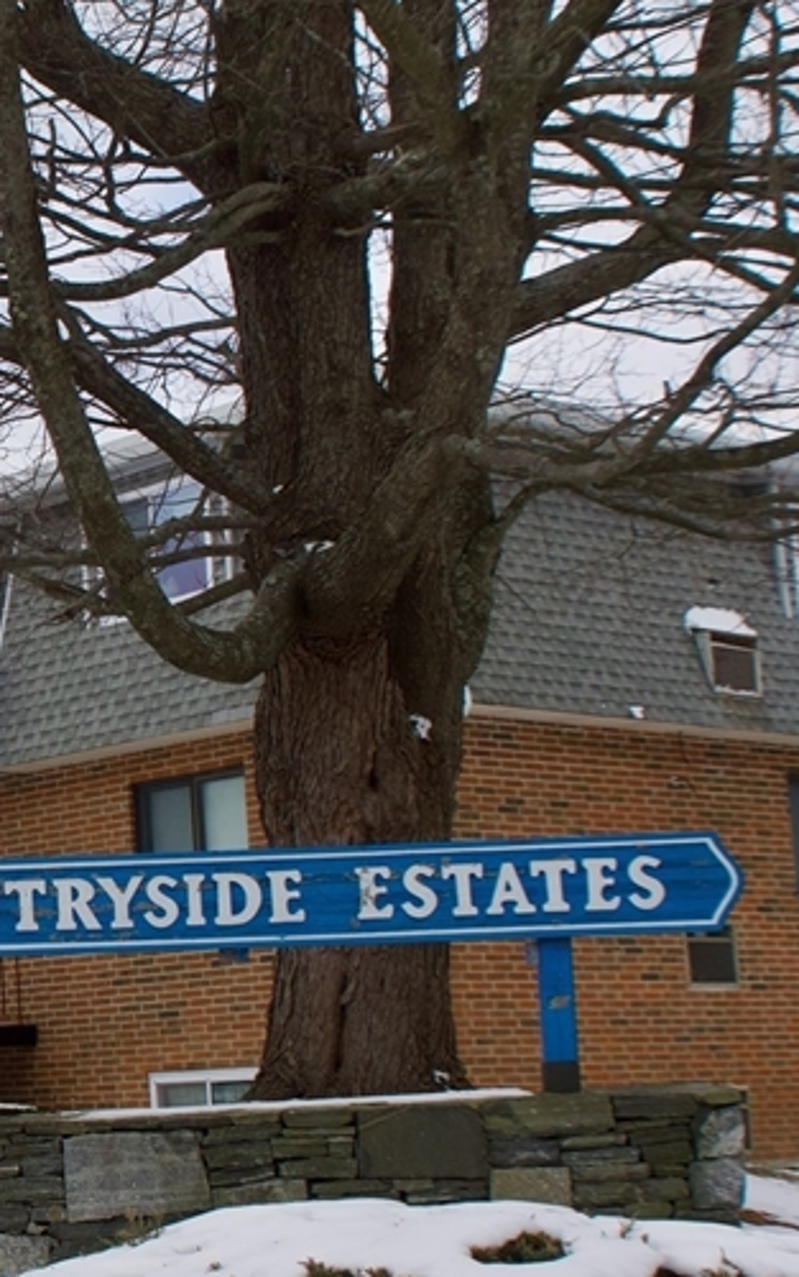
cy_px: 704
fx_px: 3341
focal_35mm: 96
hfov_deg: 12.9
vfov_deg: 21.6
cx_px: -393
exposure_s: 1/250
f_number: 6.3
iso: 125
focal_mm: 17.37
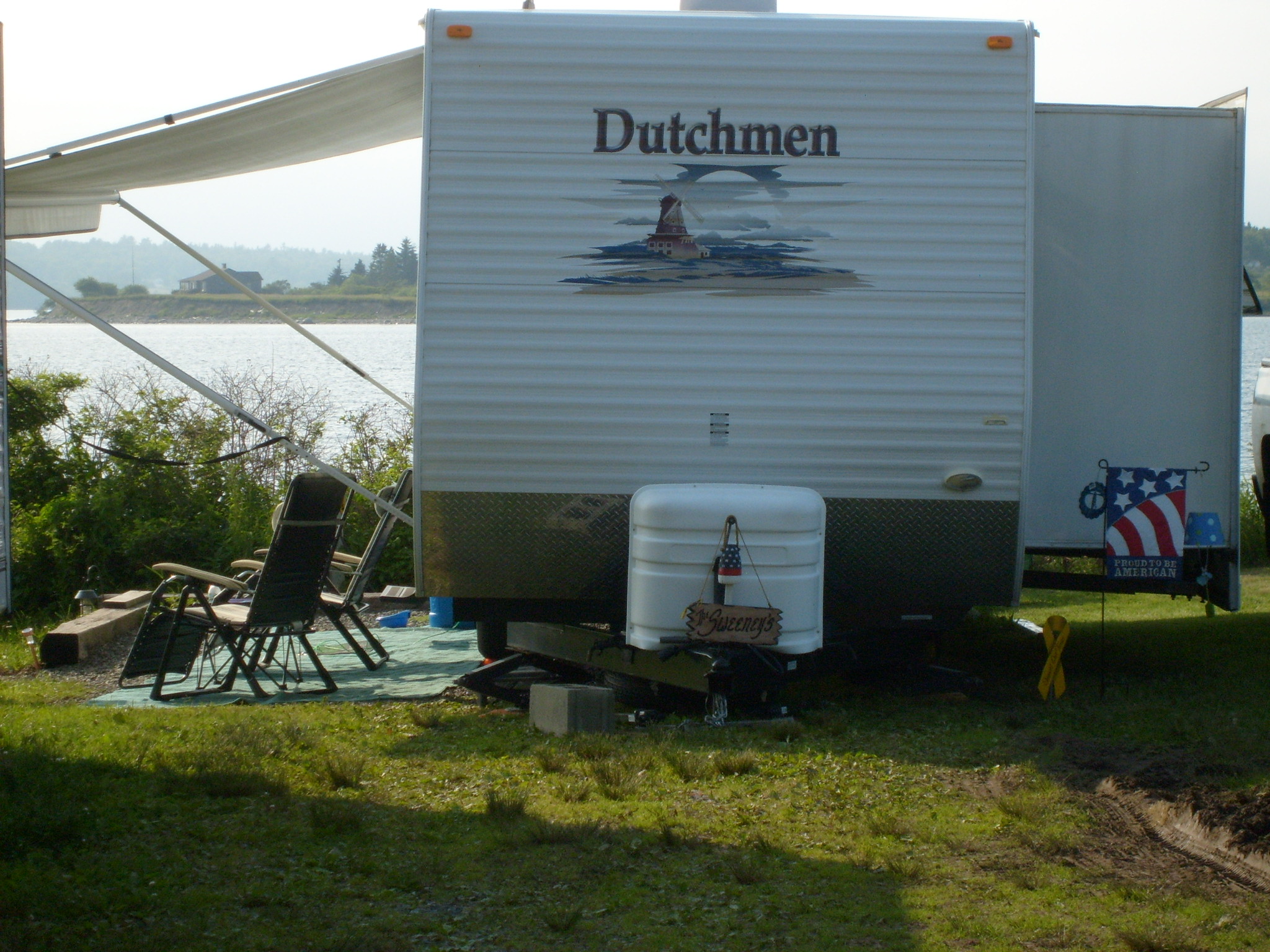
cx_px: 635
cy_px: 476
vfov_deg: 14.0
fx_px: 3889
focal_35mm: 106
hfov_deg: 18.5
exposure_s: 1/500
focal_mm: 17.4
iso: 80
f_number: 4.9
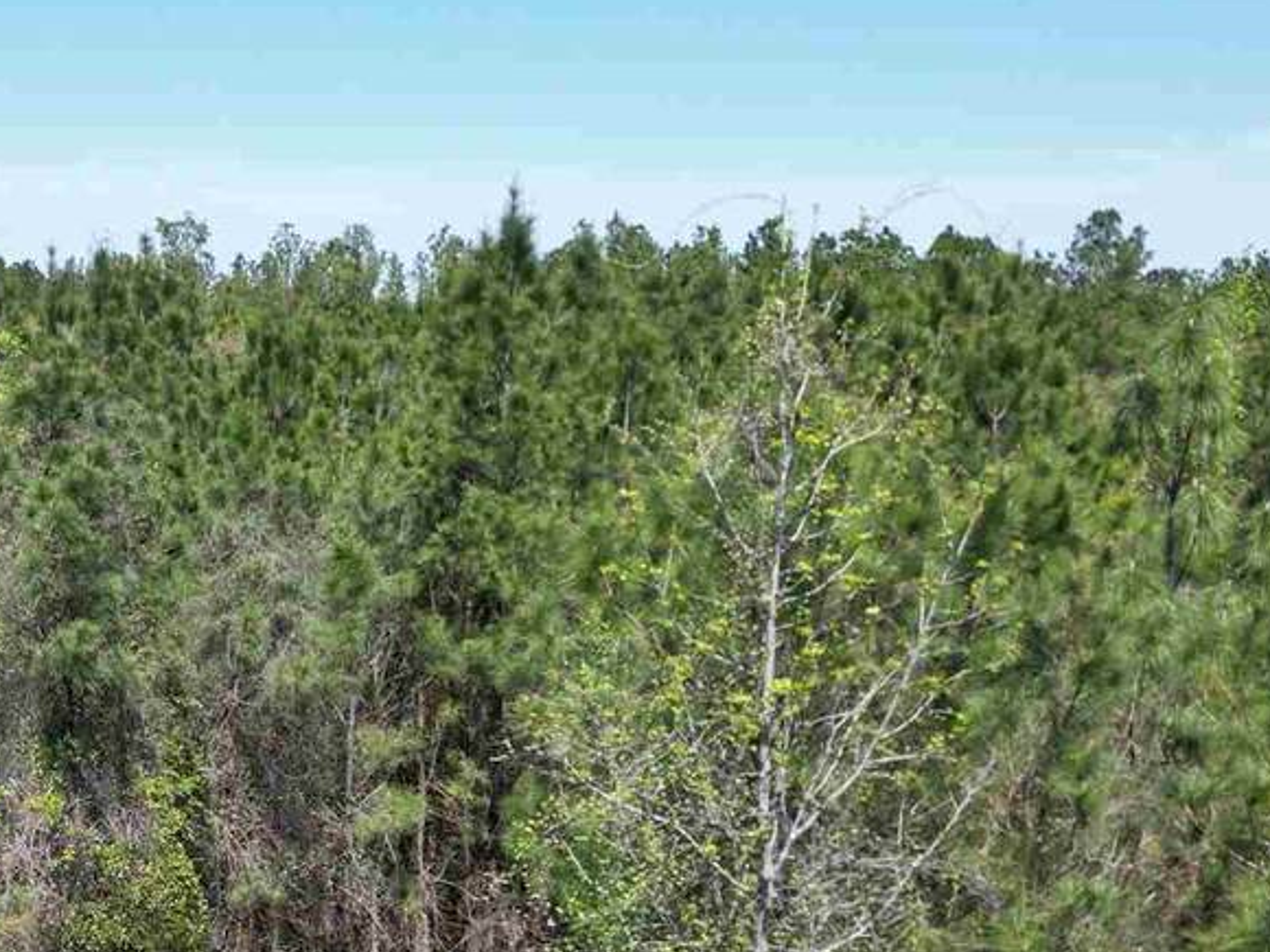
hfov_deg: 35.2
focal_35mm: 53
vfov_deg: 26.9
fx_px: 1944
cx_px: 285
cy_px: 794
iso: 140
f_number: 1.7
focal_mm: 6.72
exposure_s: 1/2500
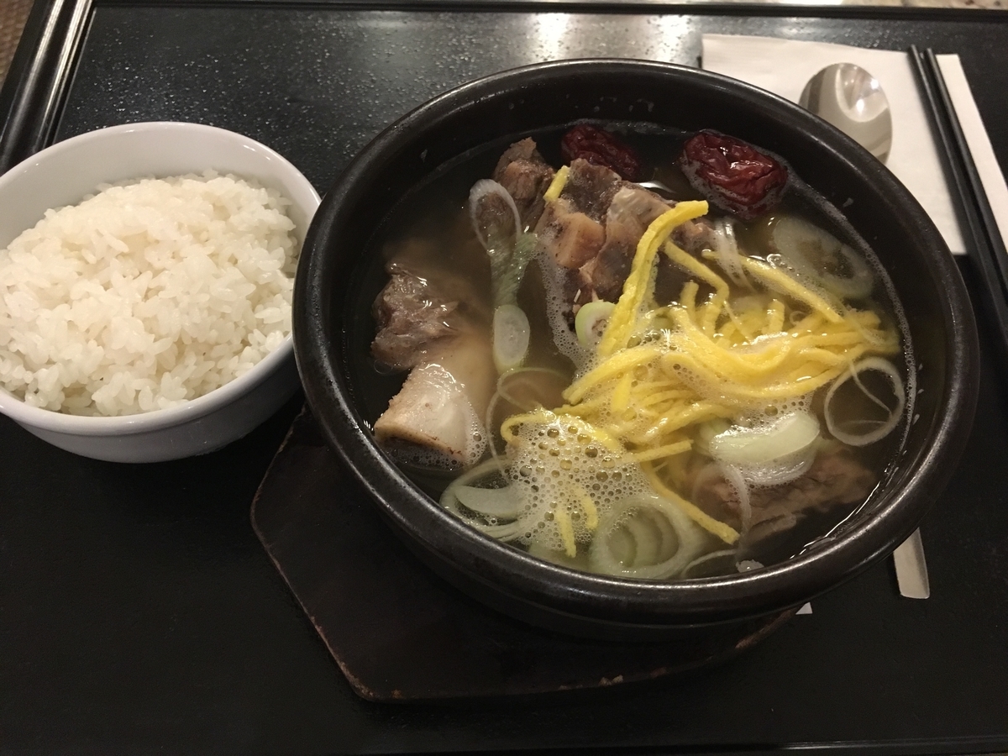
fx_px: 844
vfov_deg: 48.2
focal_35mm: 29
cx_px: 504
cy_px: 378
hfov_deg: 61.7
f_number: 2.2
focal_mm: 4.15
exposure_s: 1/20
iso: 200
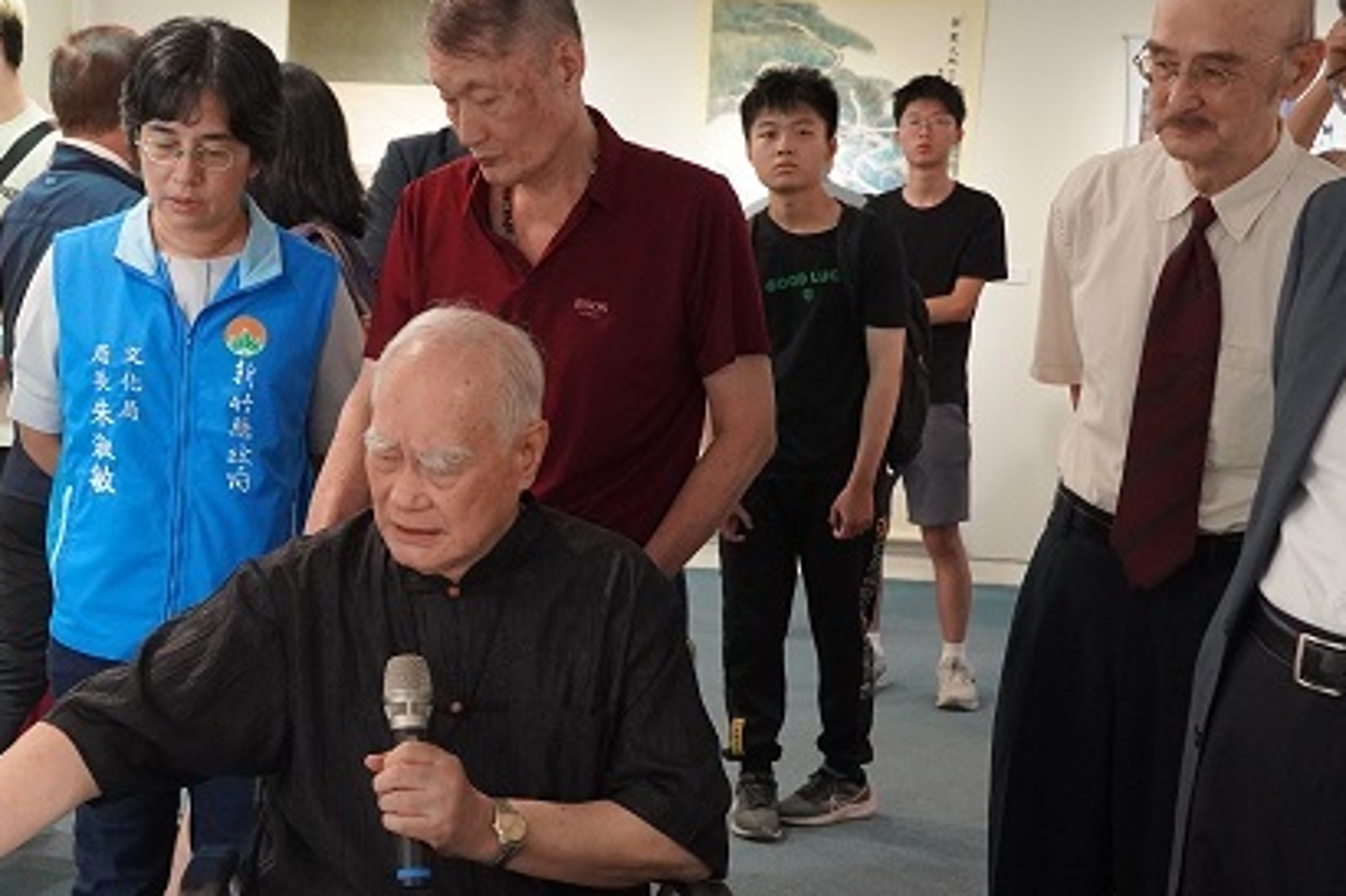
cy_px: 666
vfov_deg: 20.5
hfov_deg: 30.4
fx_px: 2462
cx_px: 460
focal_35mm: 66
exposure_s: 1/160
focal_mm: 25
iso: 3200
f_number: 4
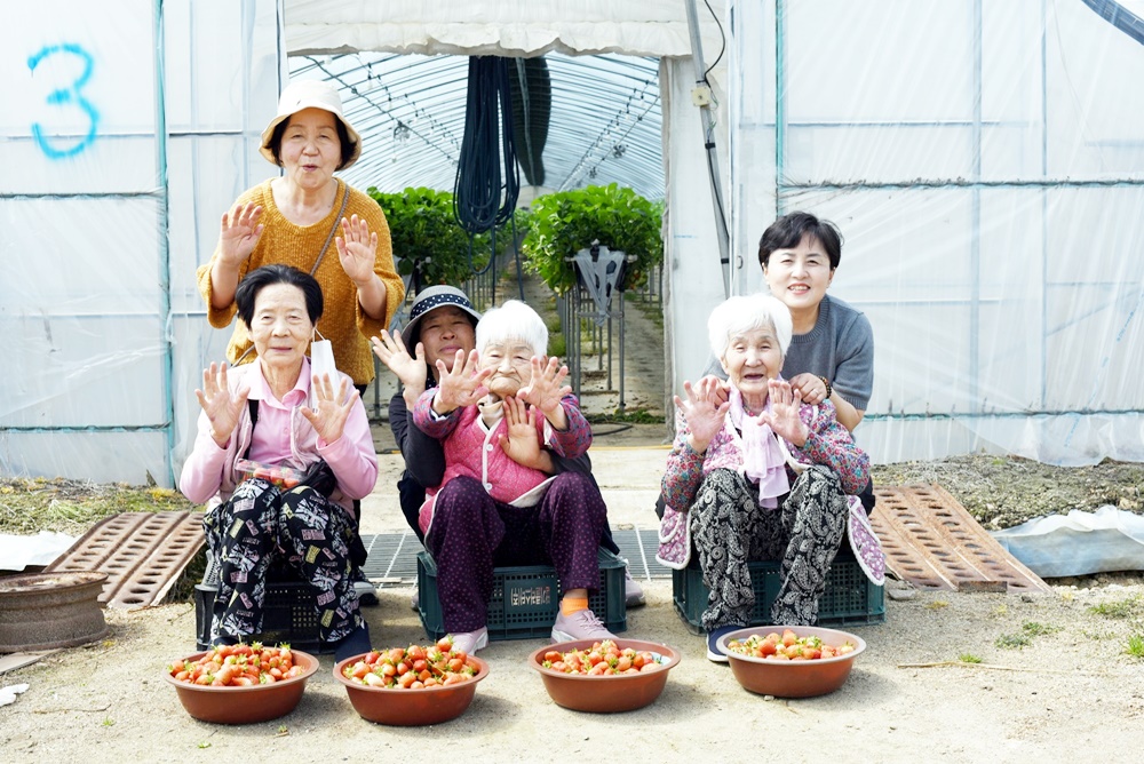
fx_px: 1590
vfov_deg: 27.0
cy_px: 382
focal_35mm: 50
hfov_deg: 39.6
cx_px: 572
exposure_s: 1/250
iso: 100
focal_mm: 50
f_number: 8
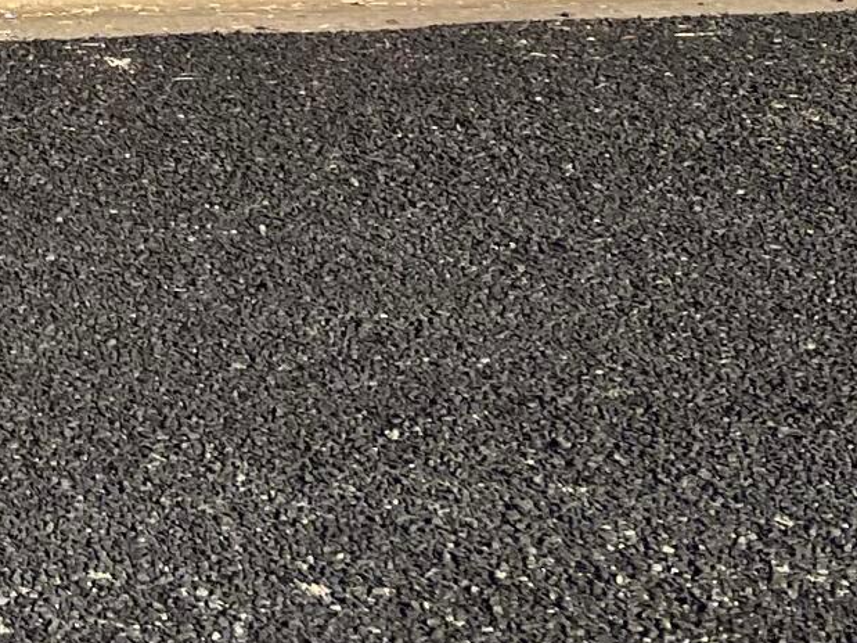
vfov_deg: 10.8
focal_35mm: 126
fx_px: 3119
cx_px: -698
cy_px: -596
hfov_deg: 13.9
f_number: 1.5
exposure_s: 1/6579
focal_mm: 5.7
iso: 50
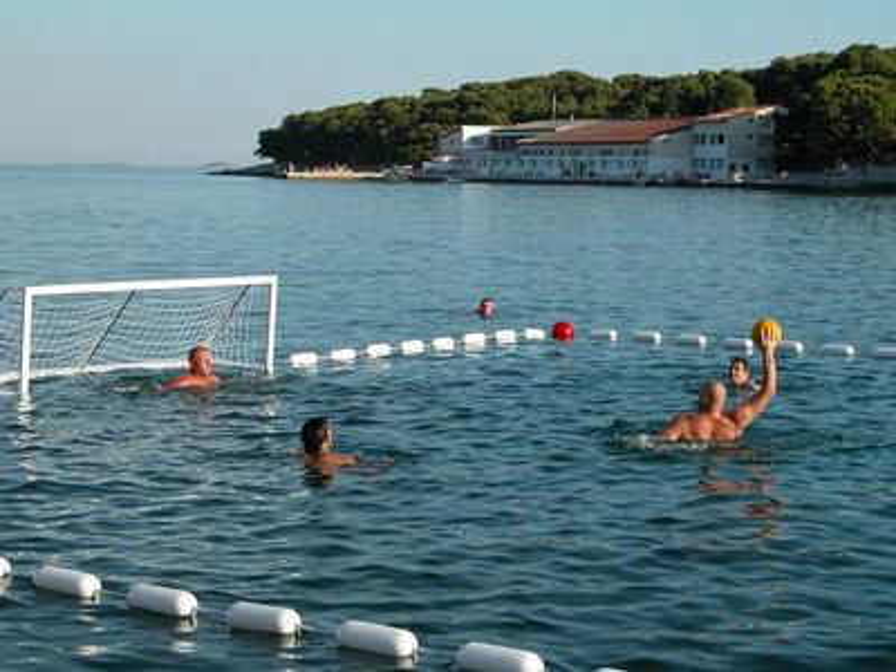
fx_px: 2097
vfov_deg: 18.2
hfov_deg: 24.1
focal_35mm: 81
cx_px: 448
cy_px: 336
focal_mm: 21
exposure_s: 1/455
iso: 100
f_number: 4.9
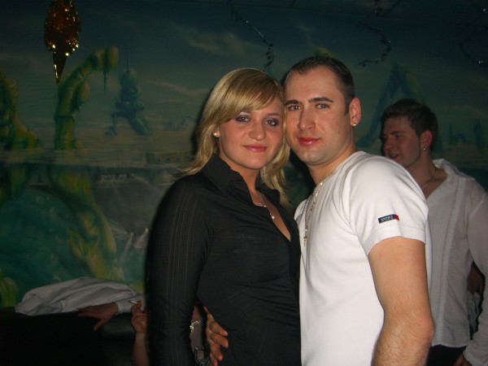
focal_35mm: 38
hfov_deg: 49.0
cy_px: 183
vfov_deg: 37.7
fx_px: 536
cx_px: 244
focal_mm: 7.9
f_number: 2.8
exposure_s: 1/60
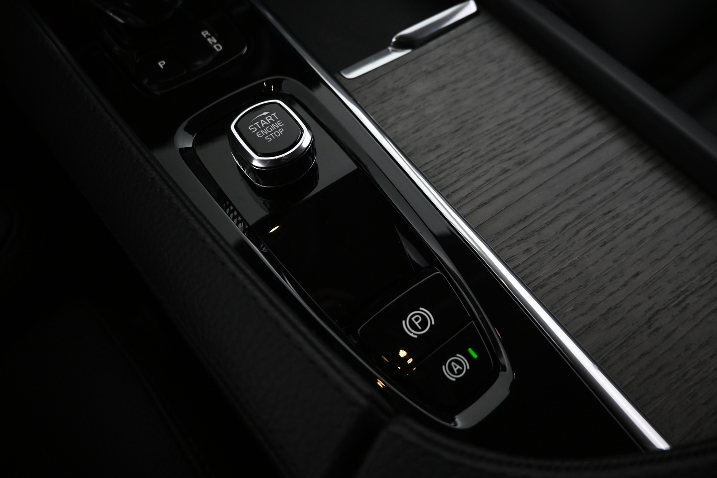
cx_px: 358
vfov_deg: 53.1
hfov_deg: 73.7
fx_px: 478
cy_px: 239
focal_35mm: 24
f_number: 3.5
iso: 1600
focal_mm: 16
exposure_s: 1/40
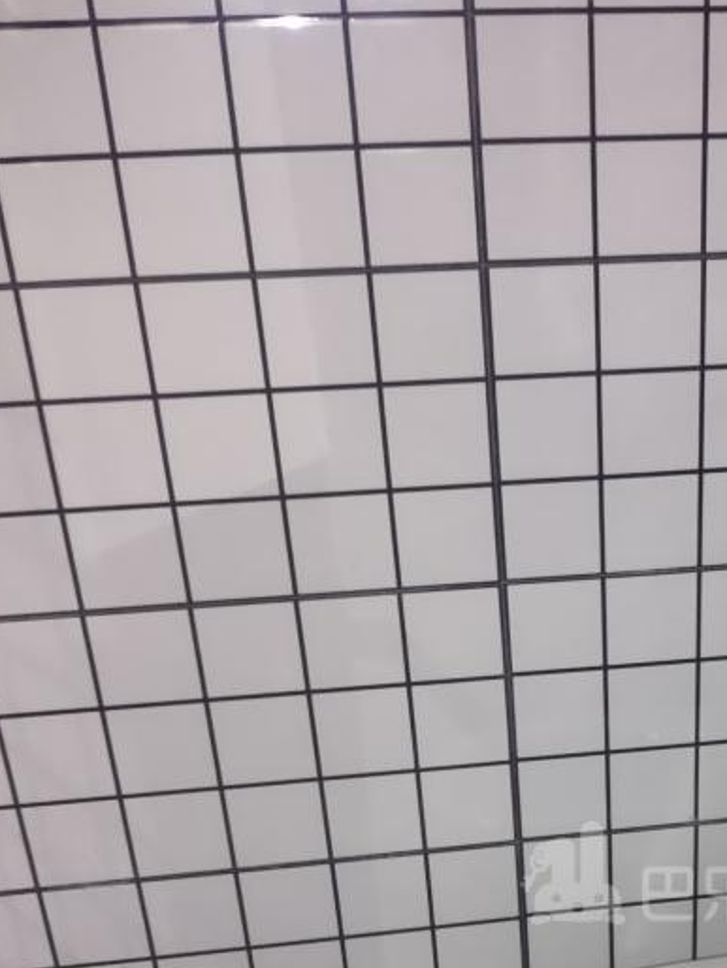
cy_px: 875
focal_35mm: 56
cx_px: 670
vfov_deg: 32.6
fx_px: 1567
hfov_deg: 25.2
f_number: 1.78
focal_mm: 4.05
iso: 1451
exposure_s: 1/50
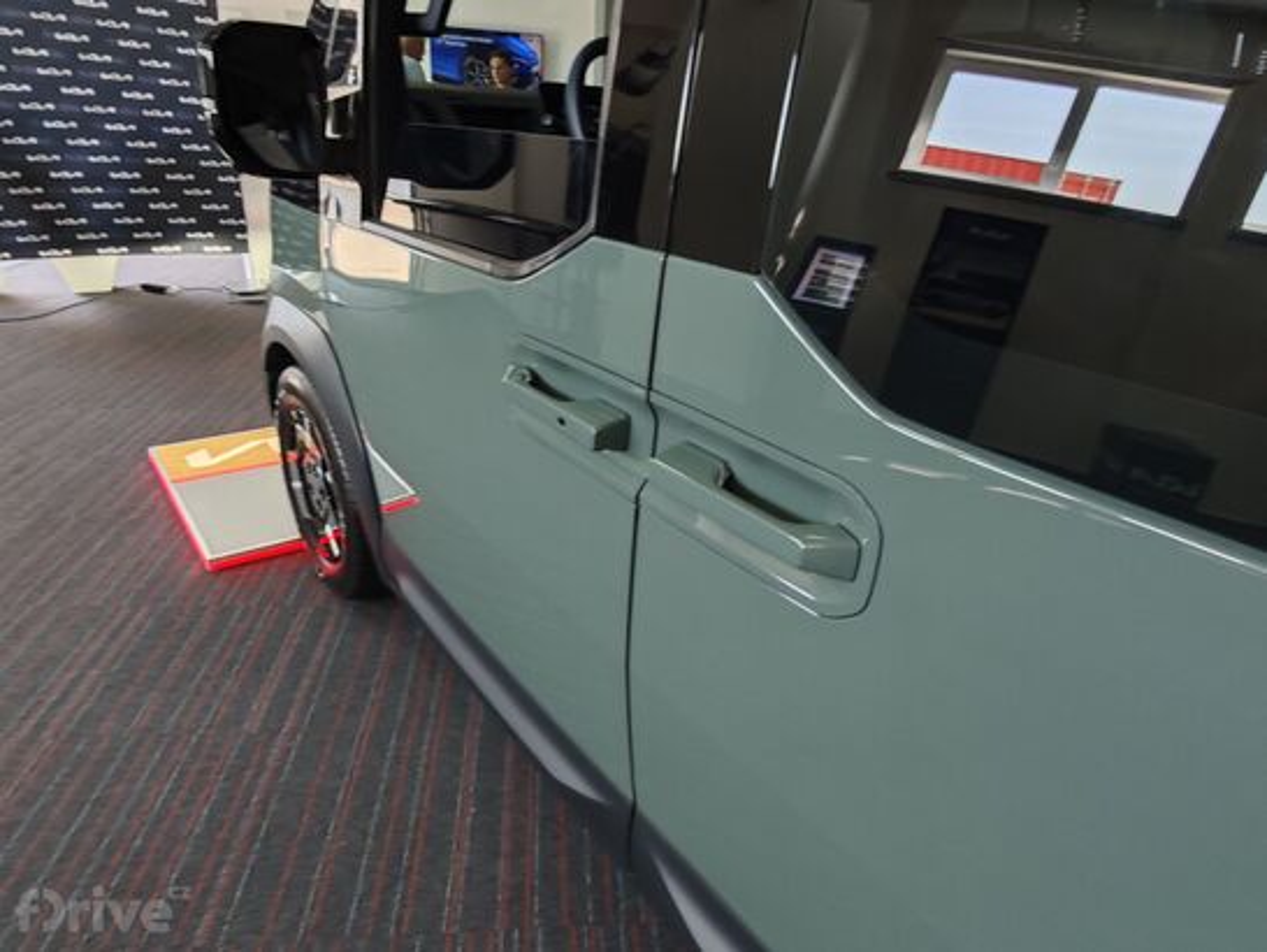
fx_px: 806
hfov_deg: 76.4
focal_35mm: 22
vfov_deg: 61.1
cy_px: 476
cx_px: 634
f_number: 1.8
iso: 200
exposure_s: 1/48.6
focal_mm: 2.03
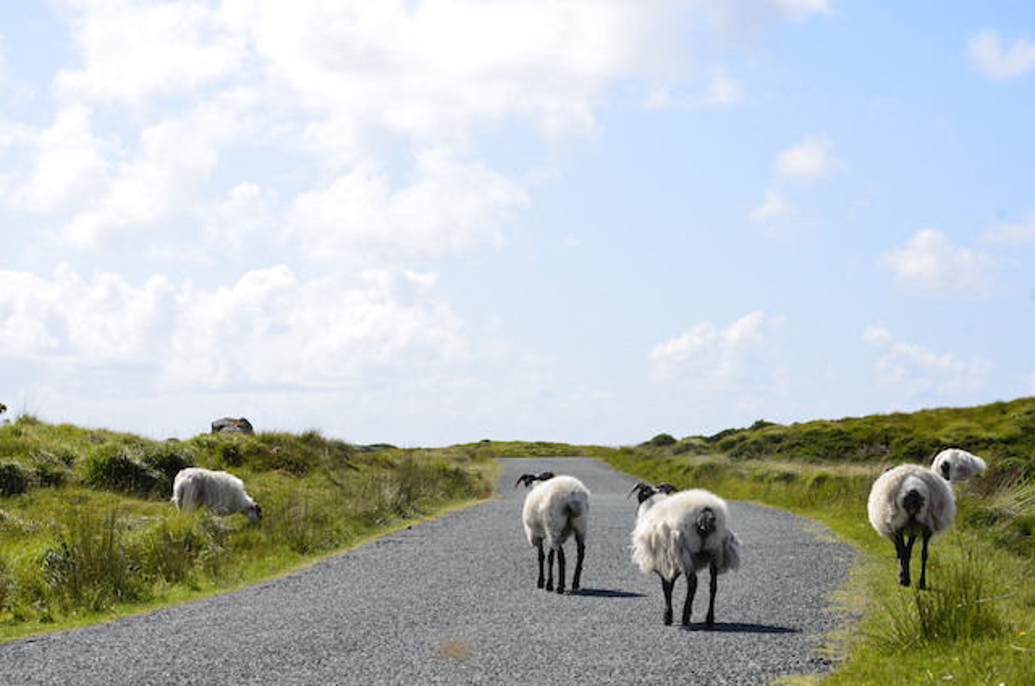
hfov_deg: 27.0
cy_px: 343
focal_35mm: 75
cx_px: 518
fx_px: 2152
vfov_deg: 18.1
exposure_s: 1/160
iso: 100
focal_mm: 50
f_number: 11
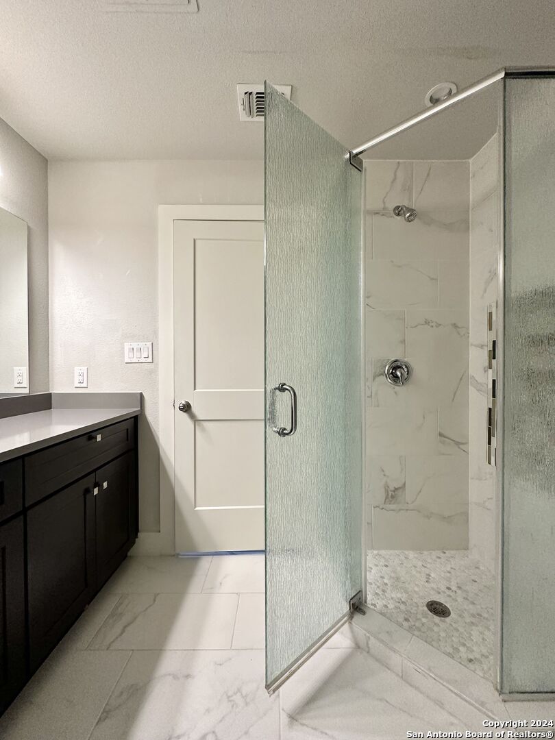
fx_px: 299
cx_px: 278
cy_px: 370
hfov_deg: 85.7
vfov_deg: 102.1
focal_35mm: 14
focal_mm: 2.22
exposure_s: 1/60
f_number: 2.2
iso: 250
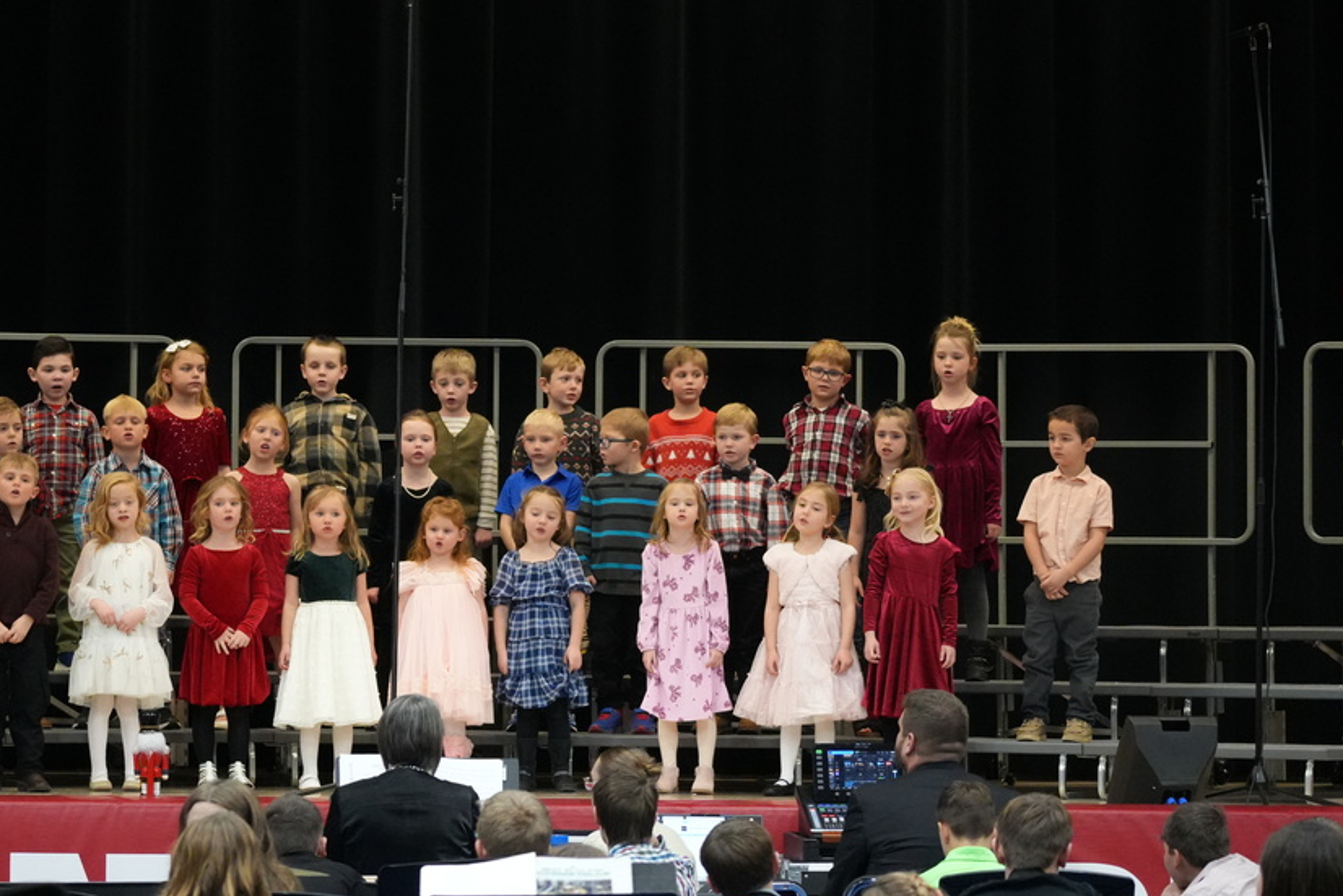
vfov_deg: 6.8
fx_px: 7560
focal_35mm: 203
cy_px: 455
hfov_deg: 10.1
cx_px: 541
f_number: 5
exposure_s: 1/160
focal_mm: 109
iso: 5000
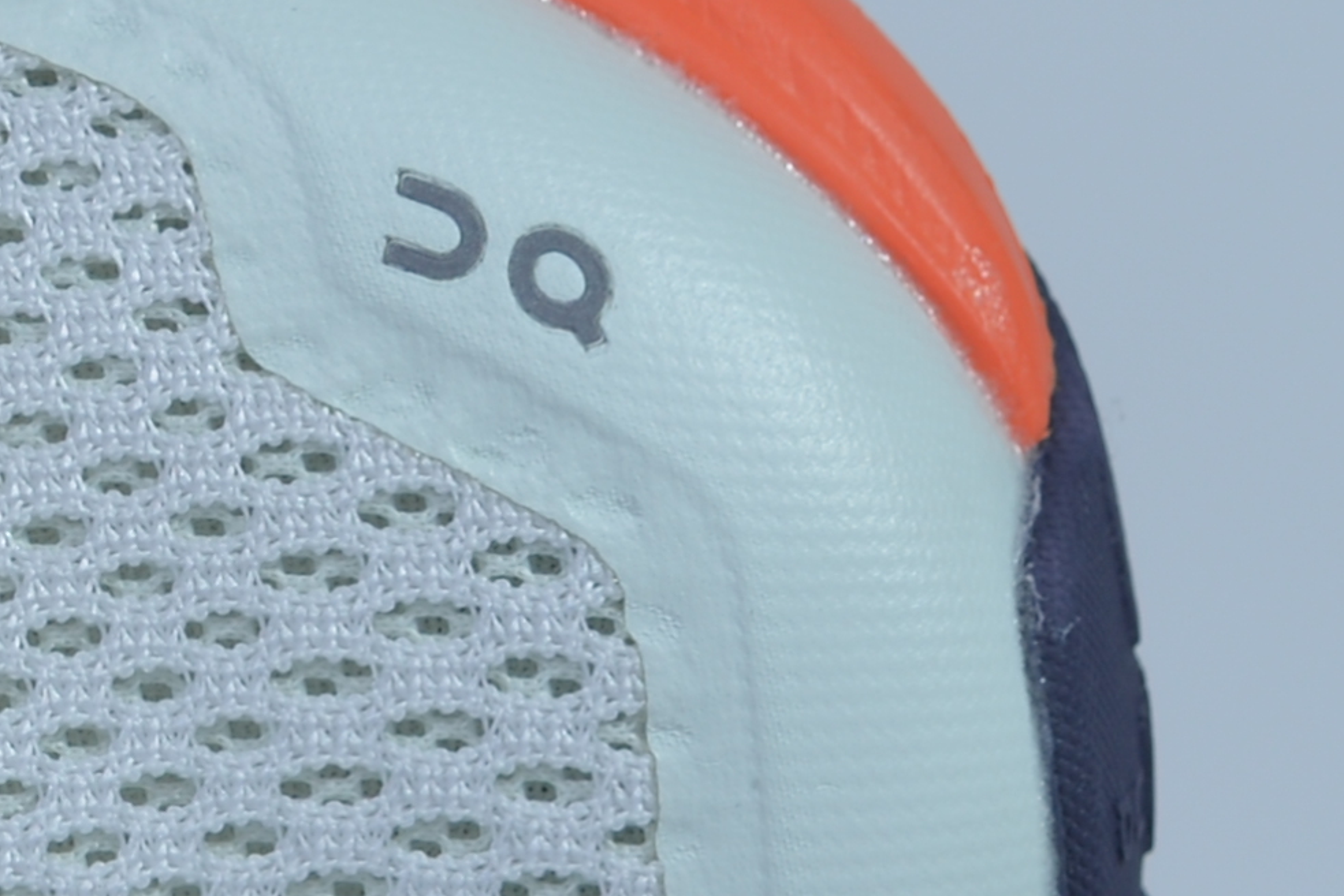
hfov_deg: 6.5
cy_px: 546
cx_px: -1553
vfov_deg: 4.5
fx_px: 11427
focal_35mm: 306
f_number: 5.6
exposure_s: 1/320
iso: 100
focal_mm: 50
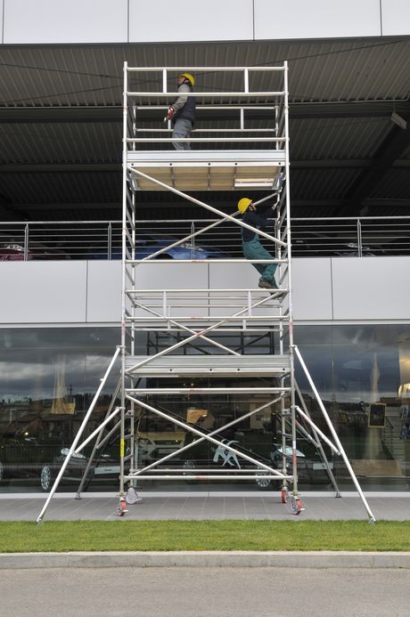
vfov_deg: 46.5
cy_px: 308
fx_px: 720
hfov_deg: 31.8
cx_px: 205
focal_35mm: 42
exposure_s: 1/100
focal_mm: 28
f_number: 8
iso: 200
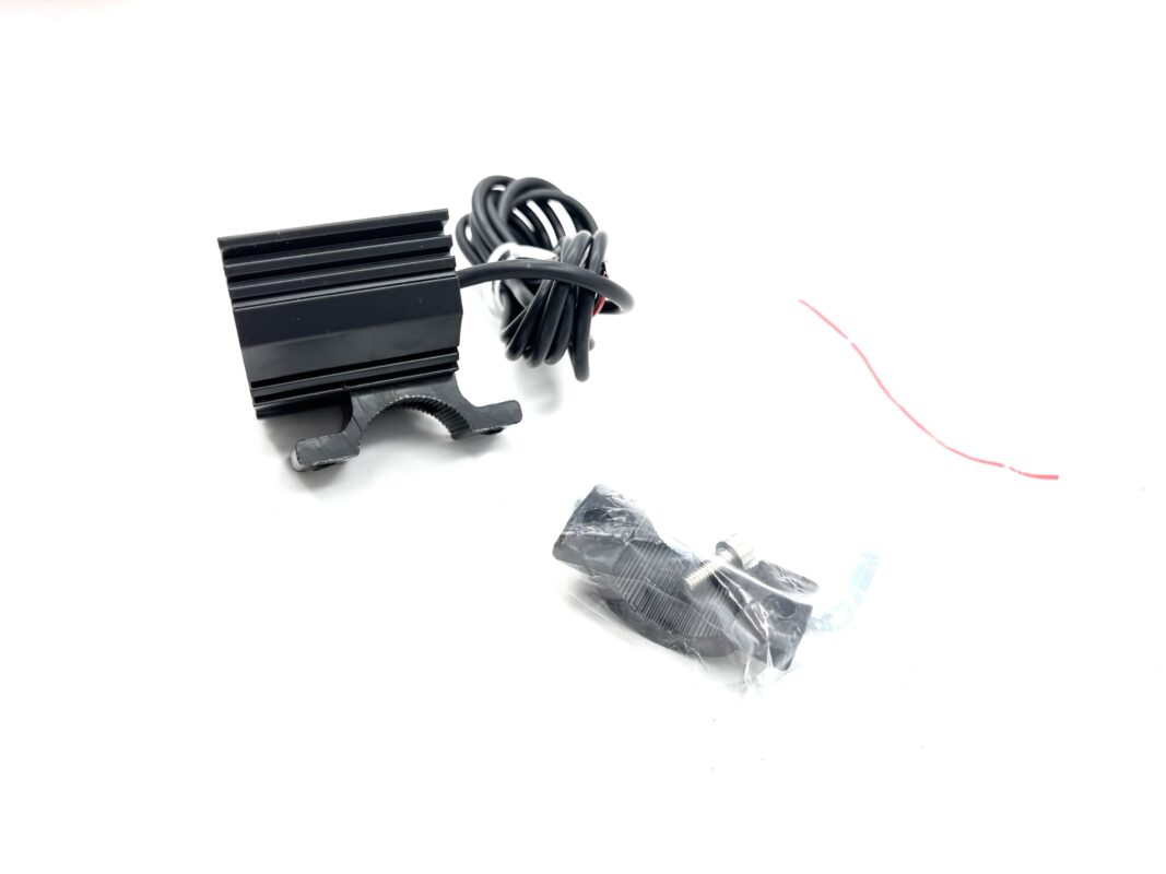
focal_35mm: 26
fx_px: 876
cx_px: 583
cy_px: 437
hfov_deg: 67.3
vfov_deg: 53.1
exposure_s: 1/222
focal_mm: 5.1
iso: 32
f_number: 1.6
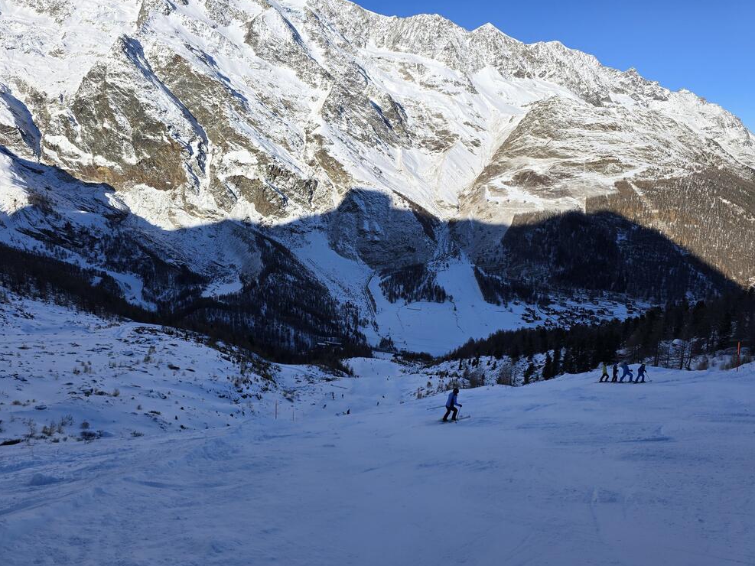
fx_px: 523
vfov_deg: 56.8
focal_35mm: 24
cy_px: 279
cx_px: 379
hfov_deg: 71.6
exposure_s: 1/968
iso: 12
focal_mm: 6.3
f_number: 1.7
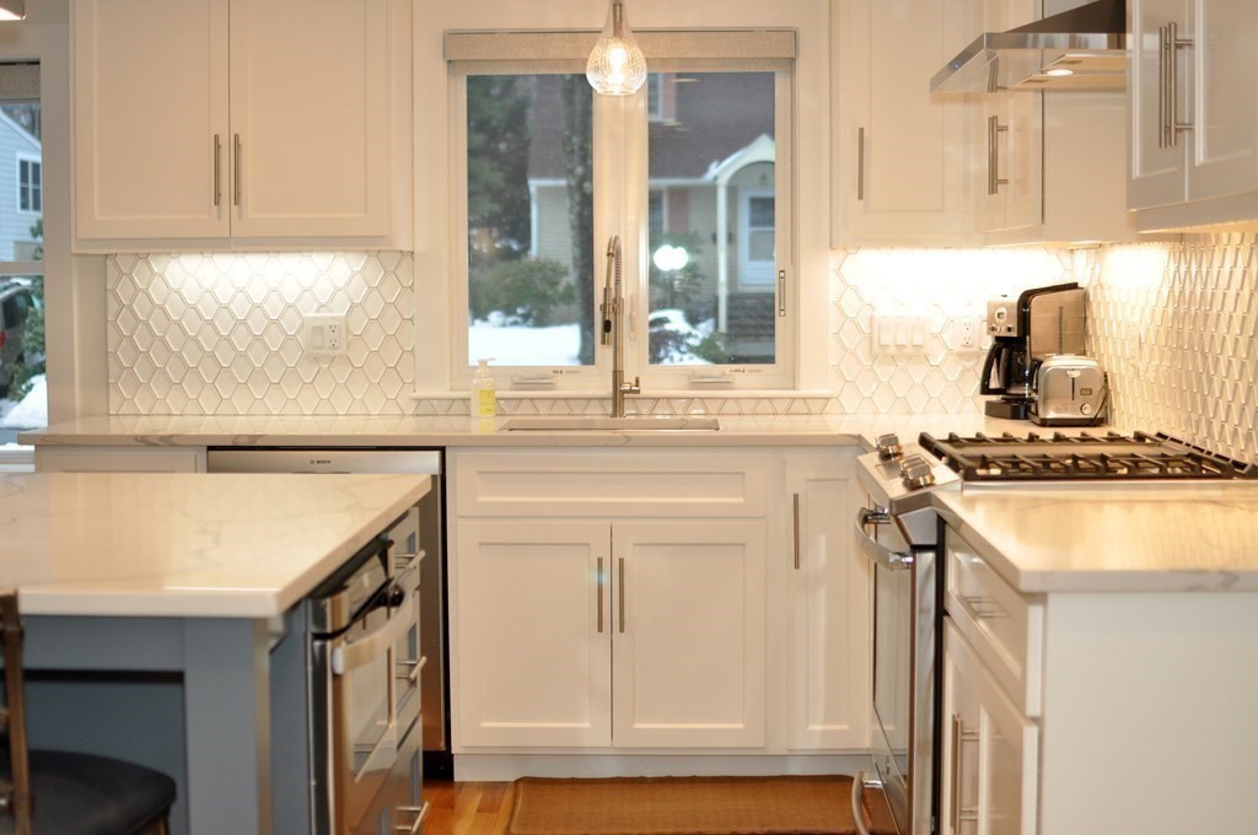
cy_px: 418
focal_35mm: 52
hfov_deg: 37.9
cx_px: 629
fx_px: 1832
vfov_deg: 25.7
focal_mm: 35
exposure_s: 1/200
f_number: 2.5
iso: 400
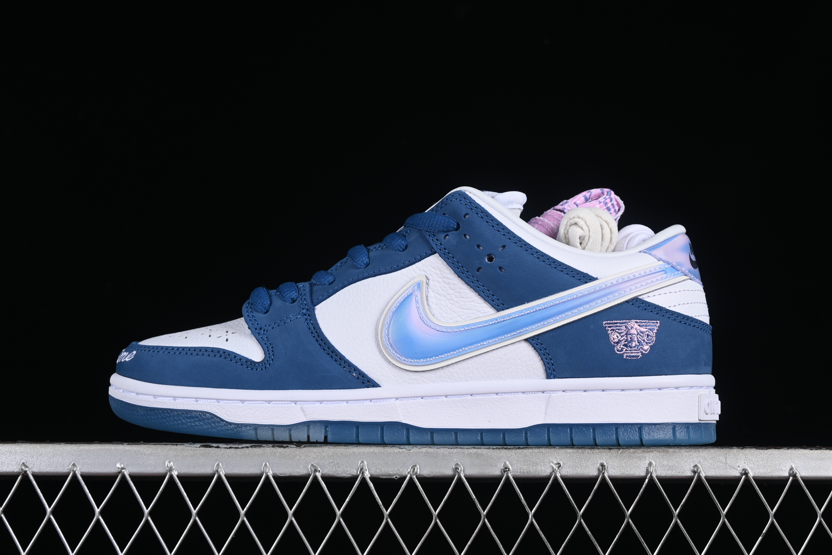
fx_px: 1733
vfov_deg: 18.2
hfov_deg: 27.0
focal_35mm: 75
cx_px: 416
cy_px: 278
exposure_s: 1/80
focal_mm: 50
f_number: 8
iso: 160
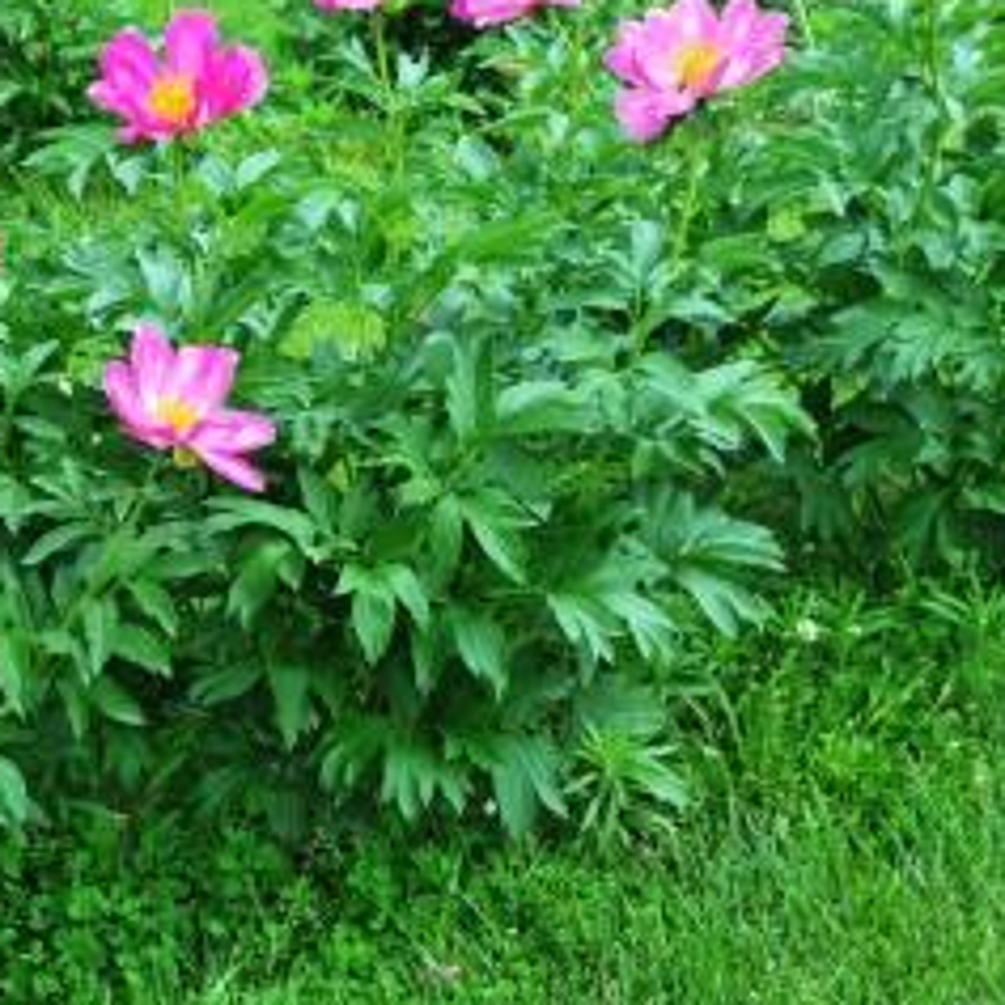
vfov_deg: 15.7
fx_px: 3646
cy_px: 377
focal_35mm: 111
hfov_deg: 15.6
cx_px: 174
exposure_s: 1/160
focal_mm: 46
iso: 200
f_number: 6.3
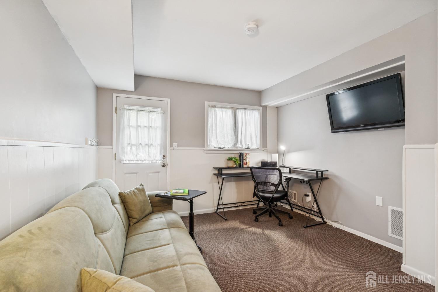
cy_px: 146
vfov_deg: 73.7
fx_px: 195
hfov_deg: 96.7
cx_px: 219
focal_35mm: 16
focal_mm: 16
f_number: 11
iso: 200
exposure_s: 1/25
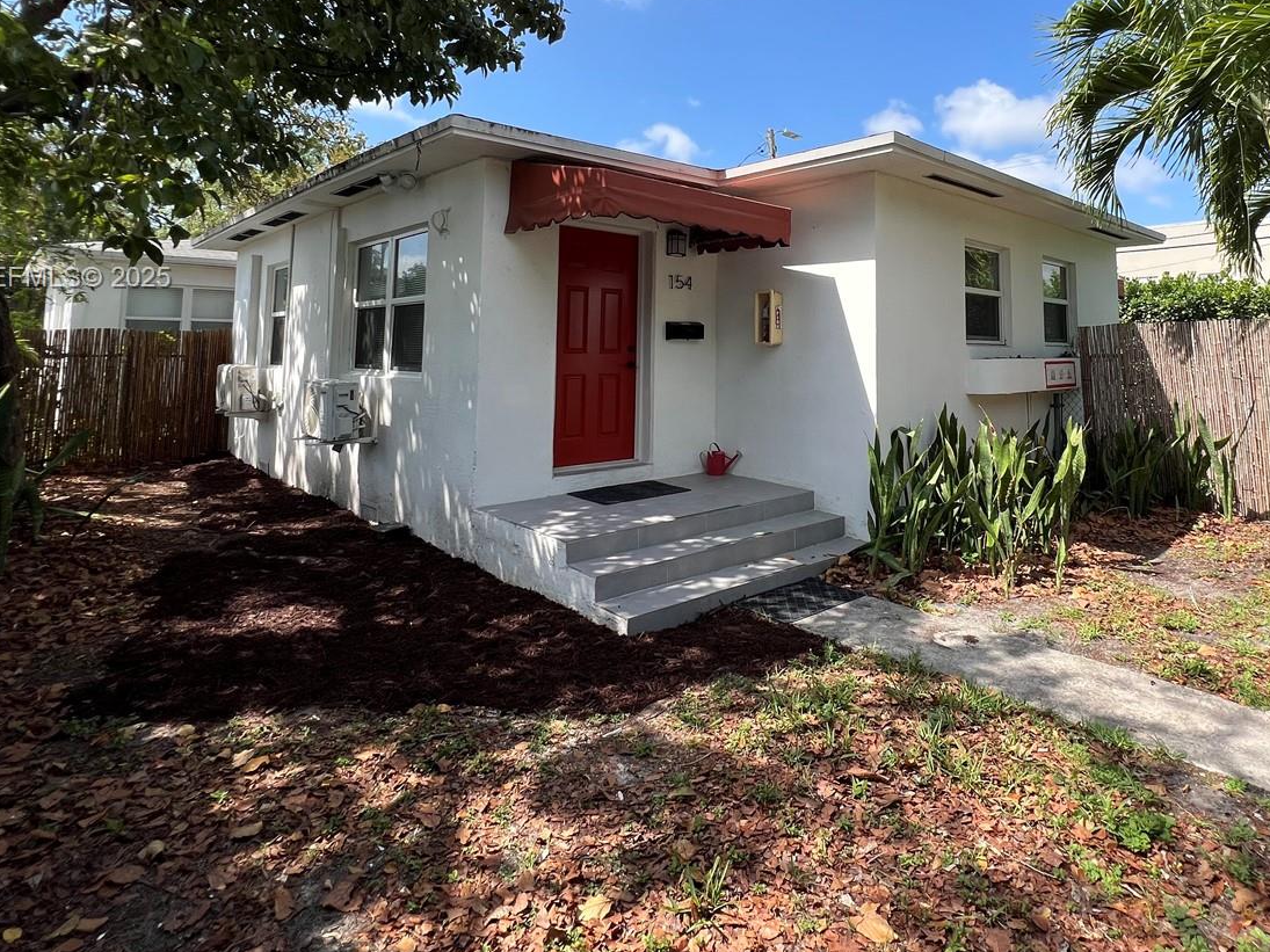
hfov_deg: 84.0
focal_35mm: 19
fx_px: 697
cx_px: 738
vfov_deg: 65.8
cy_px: 279
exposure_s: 1/978
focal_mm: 1.57
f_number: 1.8
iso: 32
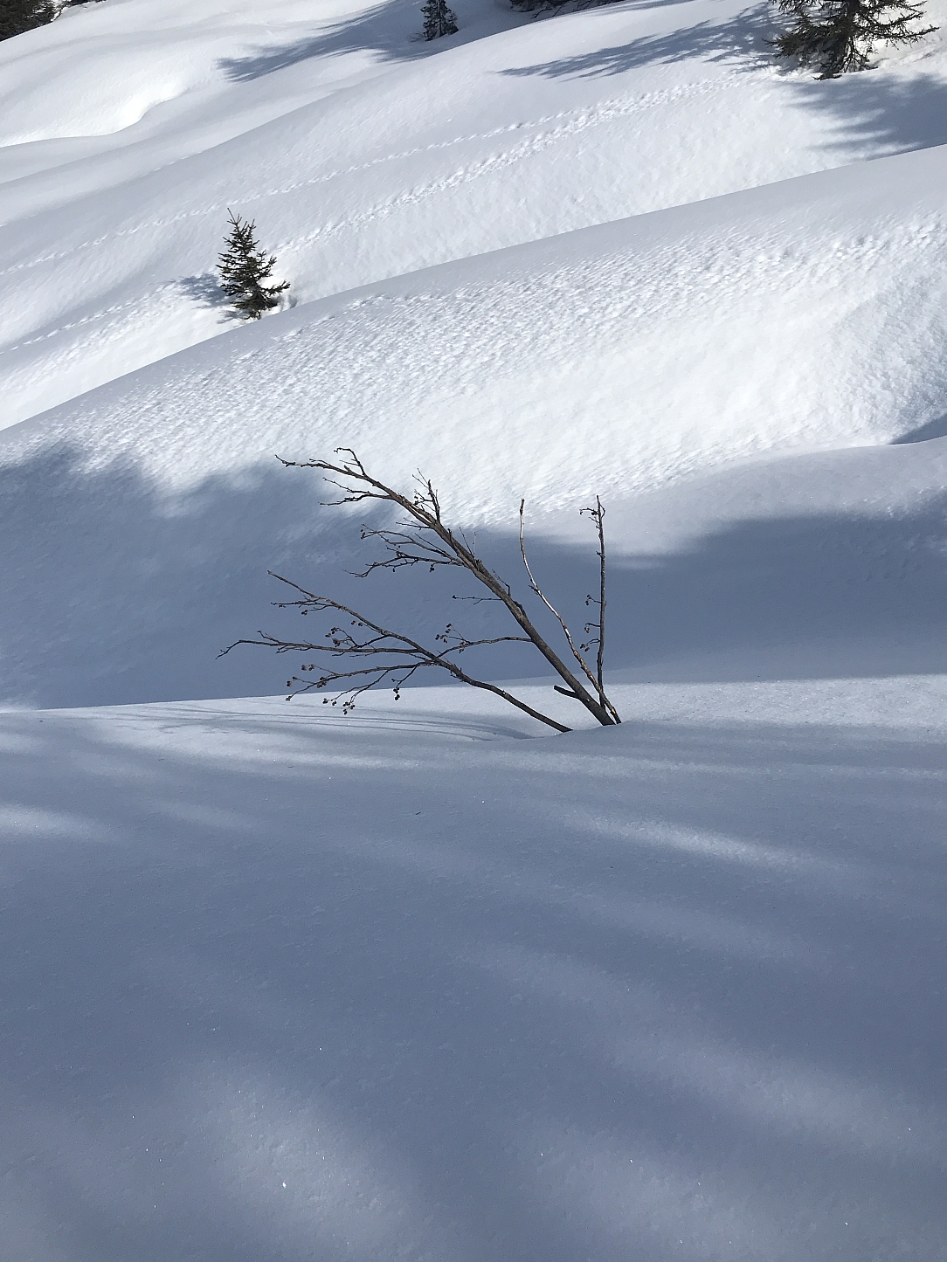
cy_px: 572
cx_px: 487
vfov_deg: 58.2
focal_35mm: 31
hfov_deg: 45.4
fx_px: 1131
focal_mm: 3.99
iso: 20
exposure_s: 1/8000
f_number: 1.8
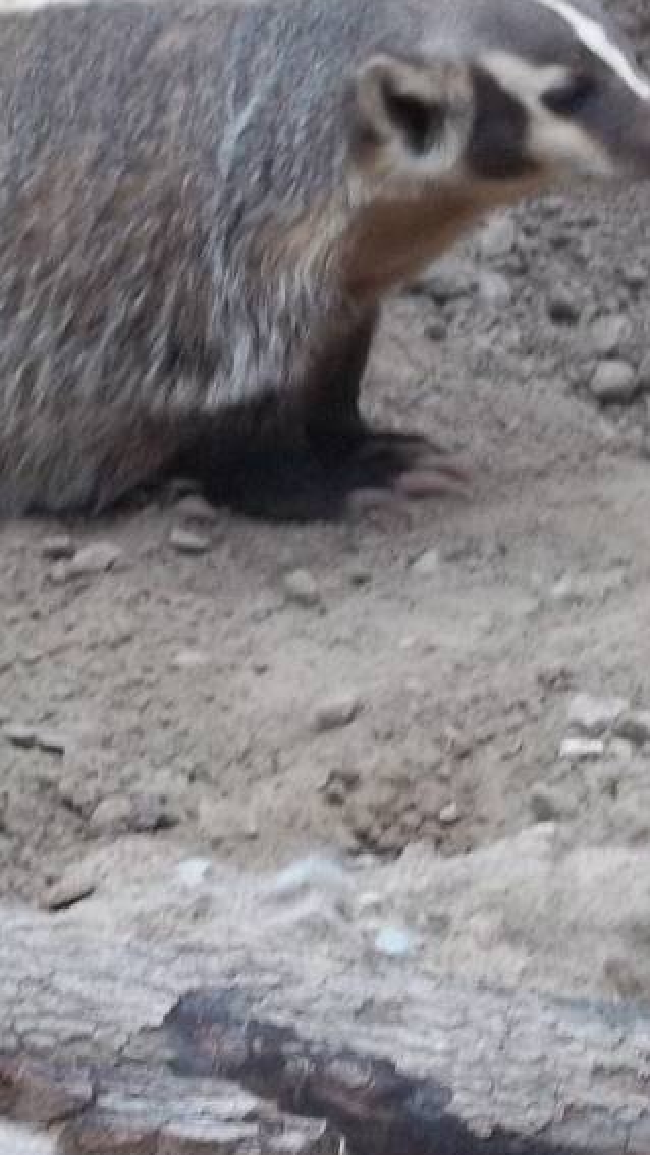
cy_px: 322
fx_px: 9038
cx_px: 505
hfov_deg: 4.1
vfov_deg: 7.3
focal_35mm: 295
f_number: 5.2
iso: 124
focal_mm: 17.1
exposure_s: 1/60
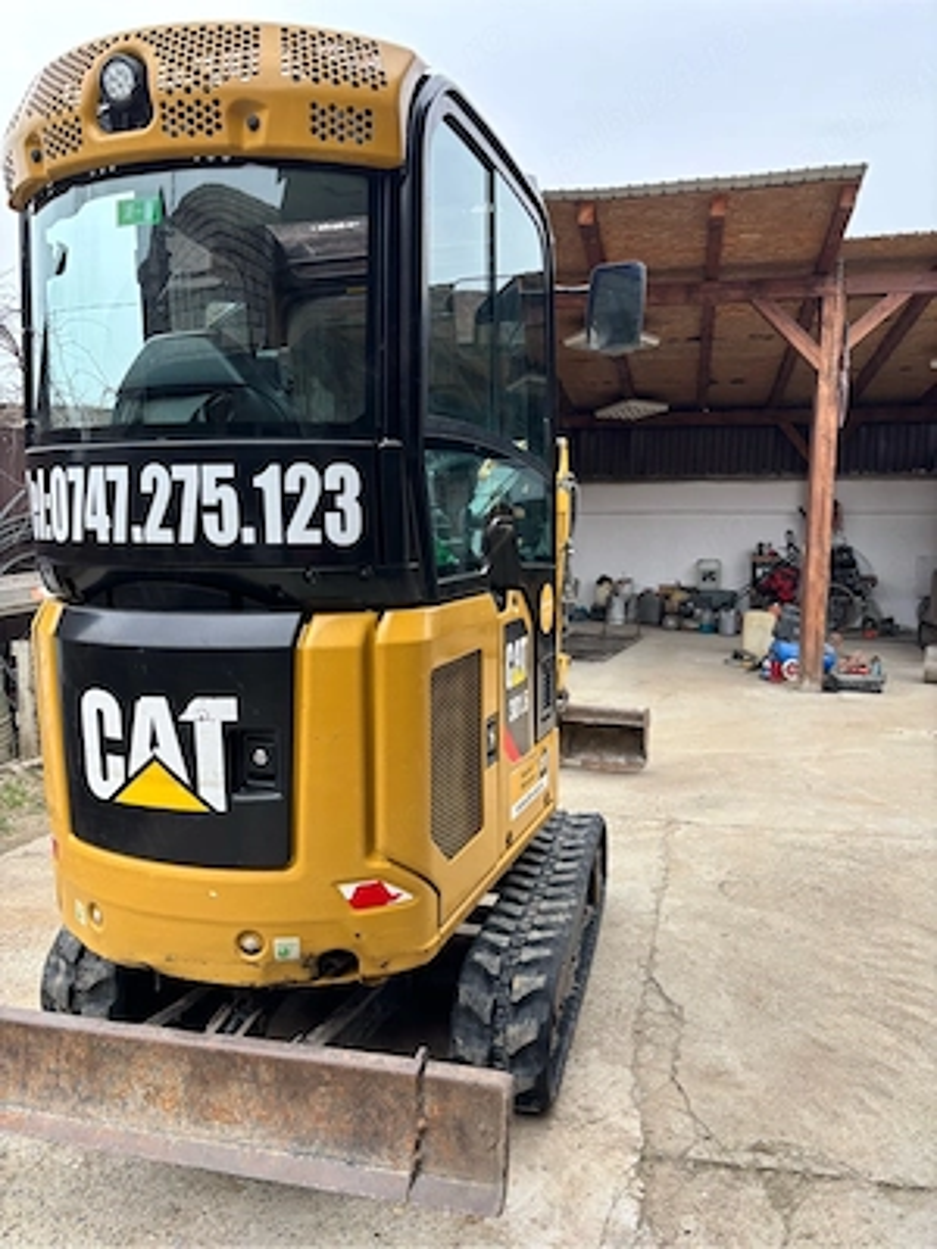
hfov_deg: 53.1
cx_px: 468
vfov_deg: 67.3
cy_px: 624
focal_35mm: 26
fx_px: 938
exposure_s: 1/121
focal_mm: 5.96
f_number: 1.6
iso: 50
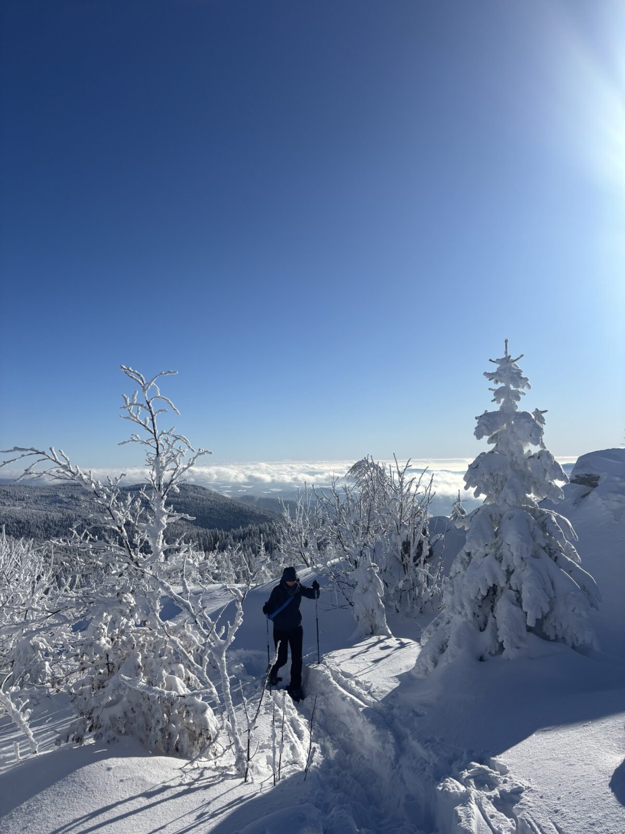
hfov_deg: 53.1
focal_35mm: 26
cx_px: 312
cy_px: 417
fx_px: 626
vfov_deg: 67.3
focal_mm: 5.96
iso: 50
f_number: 1.6
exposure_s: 1/9091
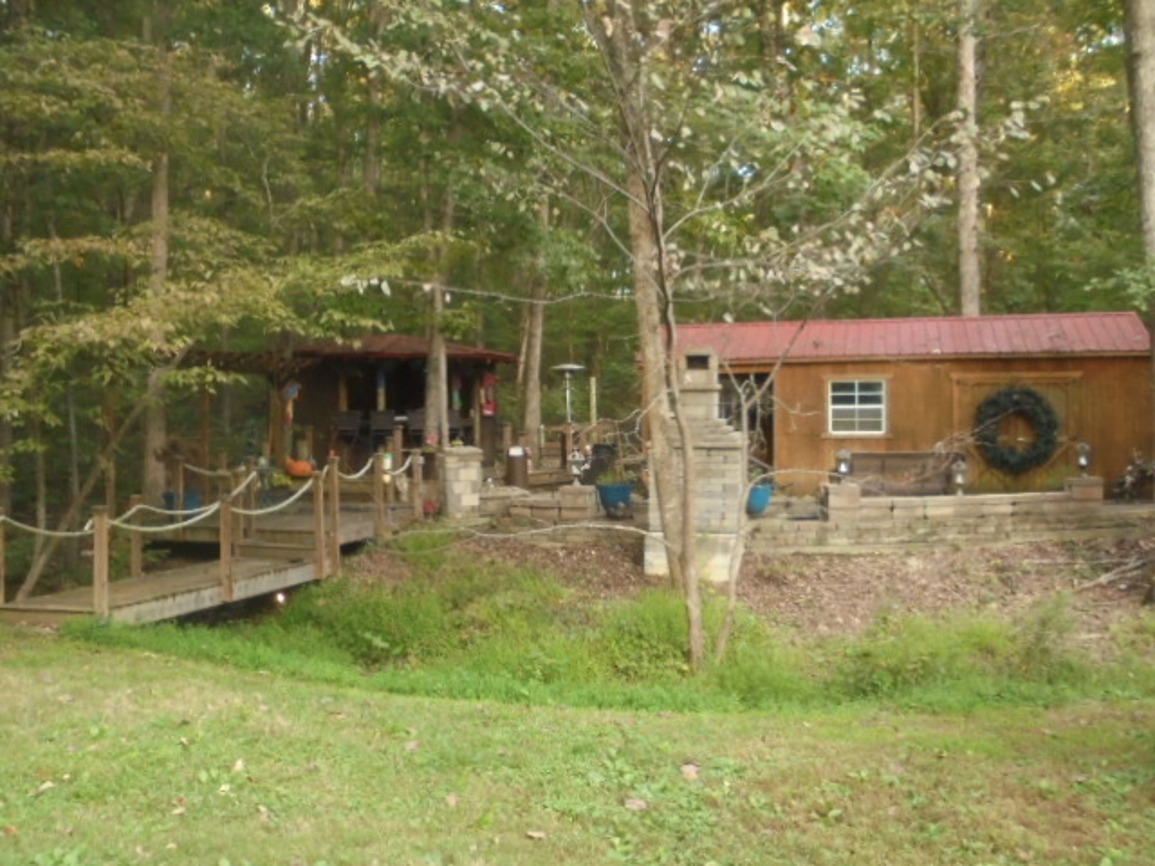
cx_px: 578
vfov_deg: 41.8
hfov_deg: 54.0
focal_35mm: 34
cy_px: 433
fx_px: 1134
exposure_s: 1/40
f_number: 4
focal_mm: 6.1
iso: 400
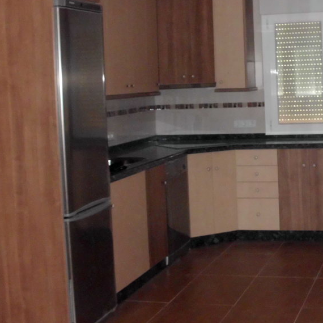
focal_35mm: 67
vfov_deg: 25.6
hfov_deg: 25.3
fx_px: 707
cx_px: 261
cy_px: 116
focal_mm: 6.3
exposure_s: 1/60
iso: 400
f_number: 2.9
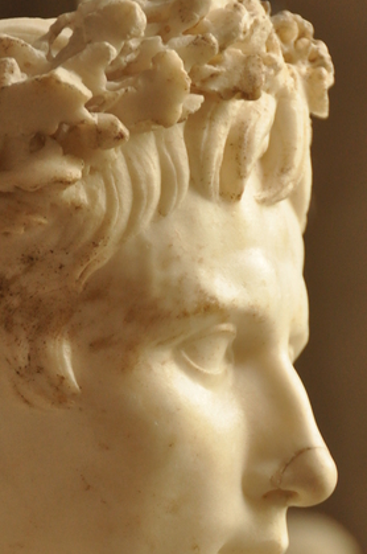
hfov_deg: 5.5
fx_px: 3817
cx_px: 183
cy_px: 331
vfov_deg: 8.3
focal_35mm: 249
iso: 1000
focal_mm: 105
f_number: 5.3
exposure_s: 1/40
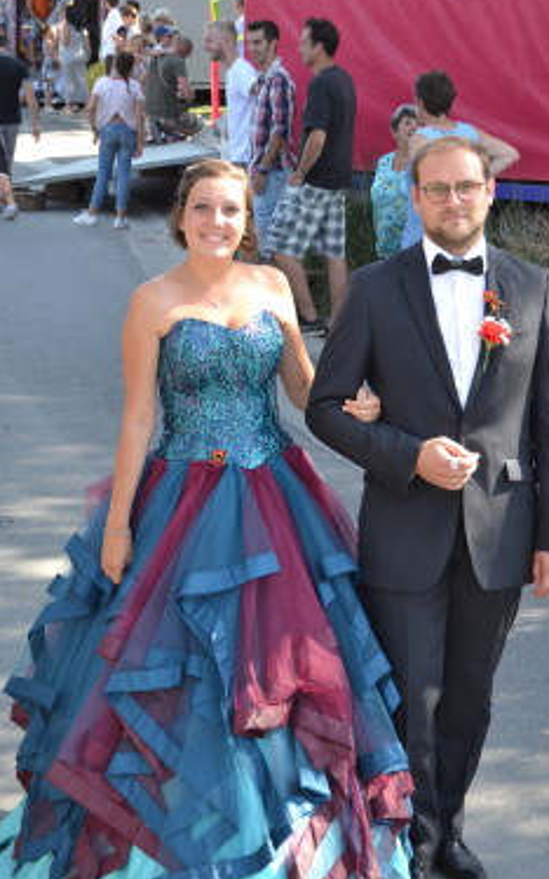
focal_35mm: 90
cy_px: 452
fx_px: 2157
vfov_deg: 23.1
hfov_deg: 14.5
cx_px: 314
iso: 200
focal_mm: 46
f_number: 5.6
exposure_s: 1/125
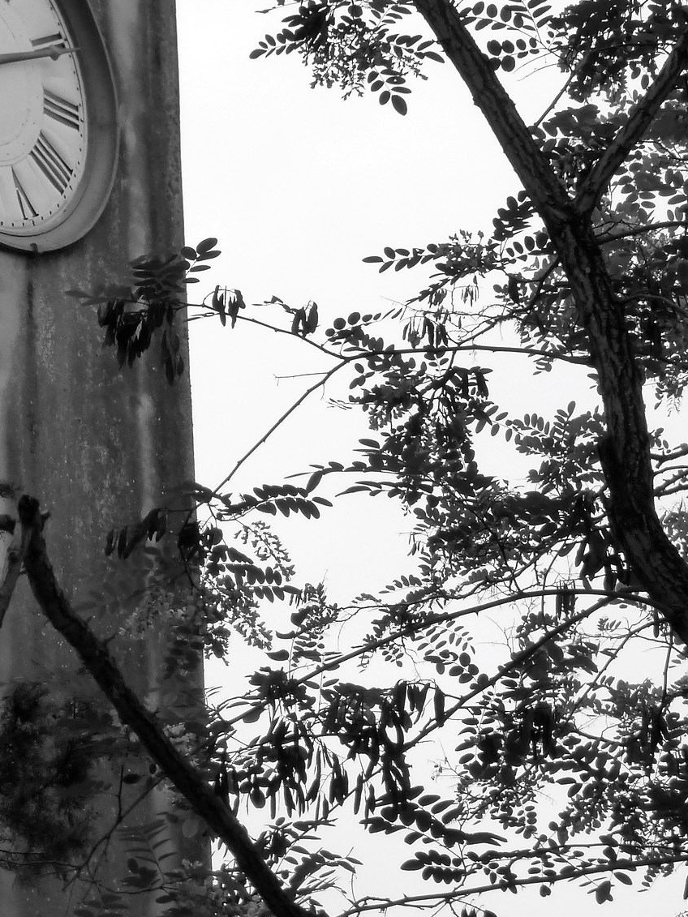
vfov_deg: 10.3
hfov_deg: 7.8
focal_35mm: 191
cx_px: 82
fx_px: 5063
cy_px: 81
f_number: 5.2
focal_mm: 16.1
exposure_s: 1/500
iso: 160
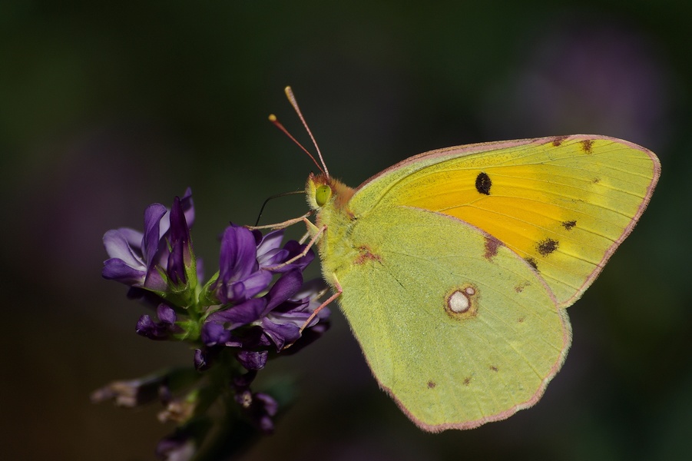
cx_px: 346
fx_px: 8646
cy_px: 230
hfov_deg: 4.6
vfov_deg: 3.1
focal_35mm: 450
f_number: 8
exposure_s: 1/800
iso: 100
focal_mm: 300
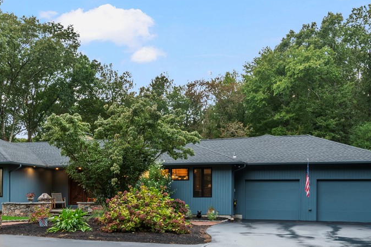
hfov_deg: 40.6
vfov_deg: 27.9
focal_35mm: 48
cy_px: 164
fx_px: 495
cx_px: 123
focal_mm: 20
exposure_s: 1/3
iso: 400
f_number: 14
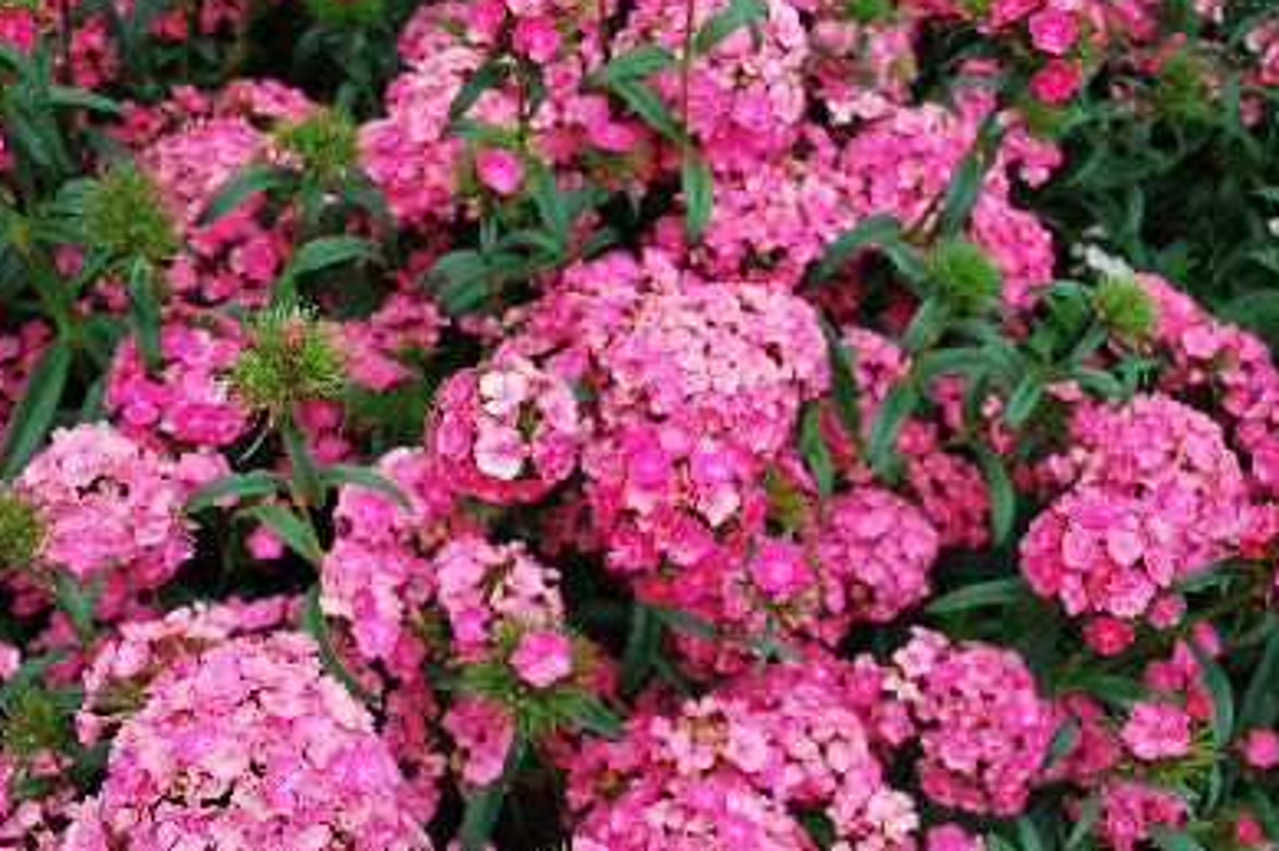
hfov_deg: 55.8
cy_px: 421
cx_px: 635
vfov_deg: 38.9
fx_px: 1207
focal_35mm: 34
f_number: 5.6
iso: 100
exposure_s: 1/125
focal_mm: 22
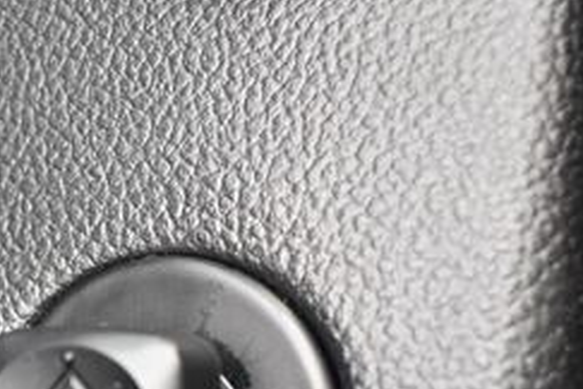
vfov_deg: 14.1
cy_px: 423
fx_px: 1538
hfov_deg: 20.9
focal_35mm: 95
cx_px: 31
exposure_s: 1/60
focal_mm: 18
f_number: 3.5
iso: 3200
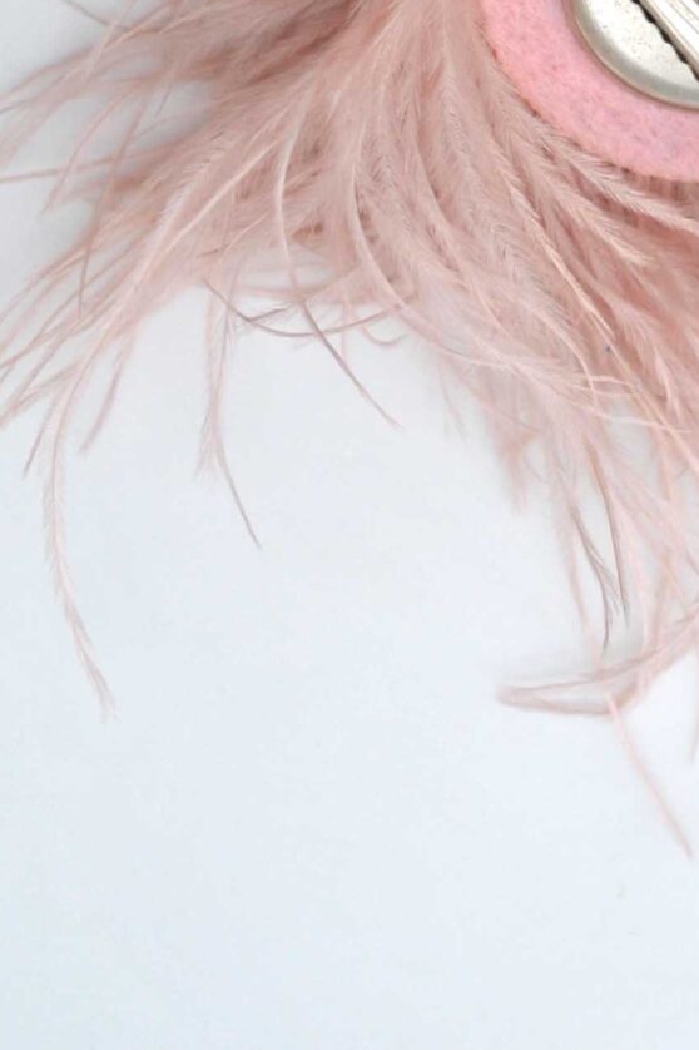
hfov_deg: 13.4
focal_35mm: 101
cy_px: -58
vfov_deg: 19.5
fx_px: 2944
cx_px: 694
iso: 110
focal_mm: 22
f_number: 4
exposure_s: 1/500
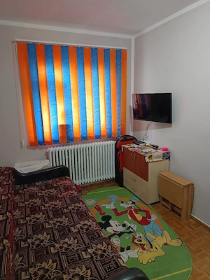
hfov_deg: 56.8
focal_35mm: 24
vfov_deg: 71.6
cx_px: 105
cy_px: 140
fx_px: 194
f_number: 1.7
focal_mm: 5.31
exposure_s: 1/33.3
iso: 1059
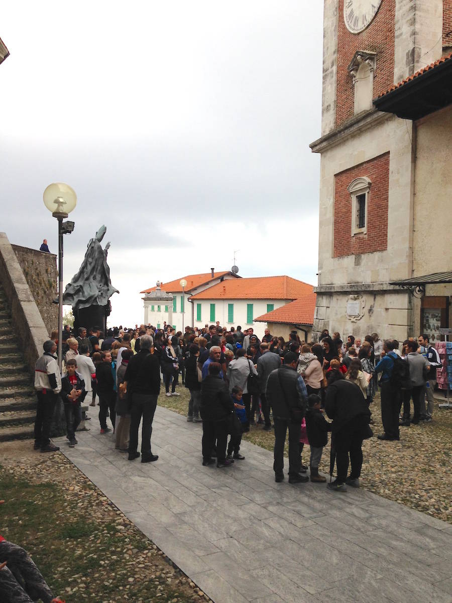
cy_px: 302
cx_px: 226
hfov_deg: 42.9
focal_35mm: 33
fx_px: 575
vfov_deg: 55.4
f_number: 2.4
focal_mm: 4.12
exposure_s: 1/179
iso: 50
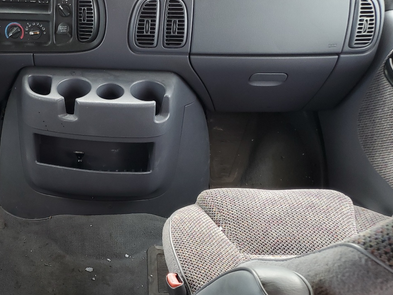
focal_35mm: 44
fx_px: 500
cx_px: 72
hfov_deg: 40.9
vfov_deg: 32.8
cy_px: 178
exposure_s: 1/120
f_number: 1.5
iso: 63
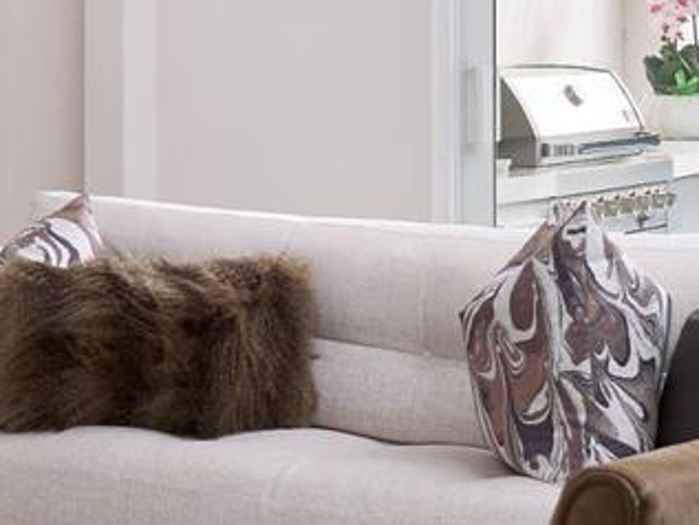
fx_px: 3131
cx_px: -556
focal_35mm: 155
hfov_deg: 11.8
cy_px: -51
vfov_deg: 9.5
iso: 100
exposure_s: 1/200
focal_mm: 12
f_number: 5.6
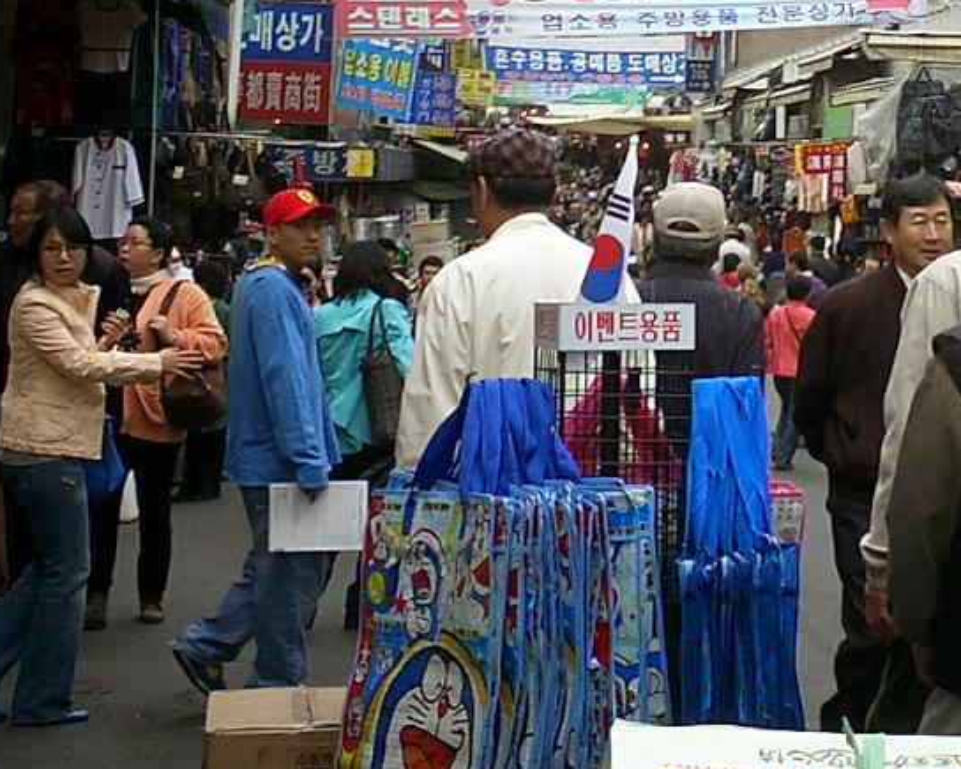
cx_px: 823
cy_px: 53
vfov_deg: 17.7
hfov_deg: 22.1
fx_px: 2417
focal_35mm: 85
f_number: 3.5
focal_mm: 5.6
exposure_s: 1/200
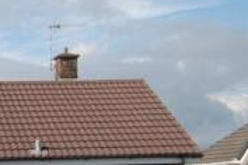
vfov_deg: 11.2
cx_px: -94
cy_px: 153
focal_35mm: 122
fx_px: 840
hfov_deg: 15.8
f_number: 3.8
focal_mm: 22
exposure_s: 1/1600
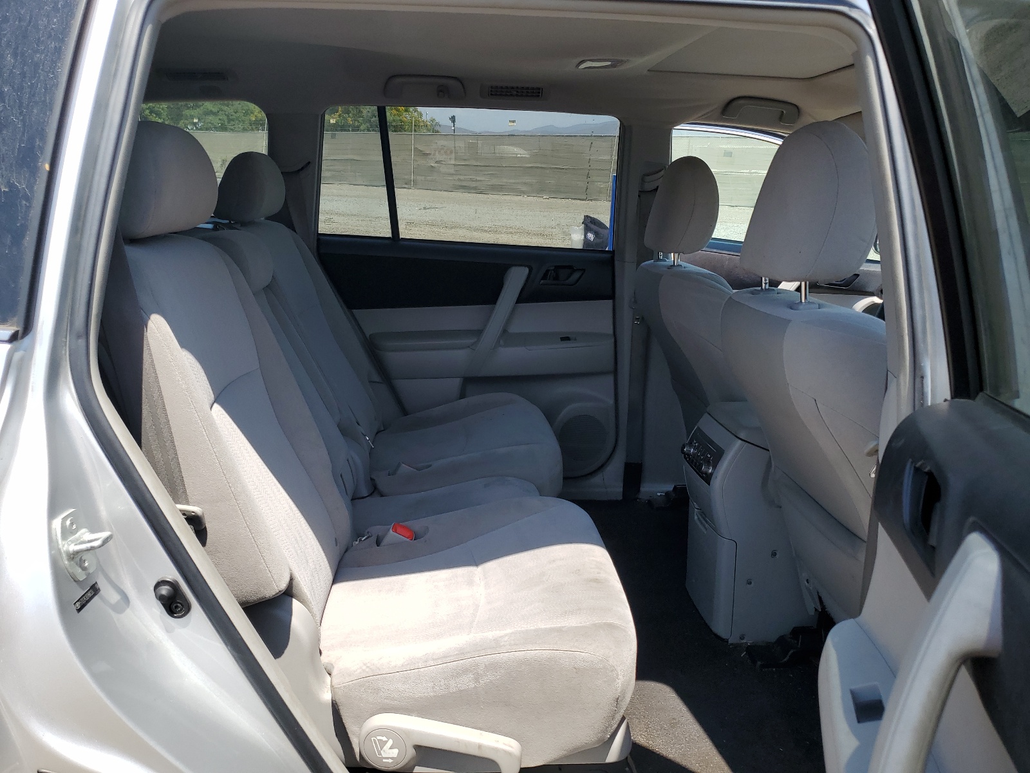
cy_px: 386
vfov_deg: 53.1
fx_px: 774
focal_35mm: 26
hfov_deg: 67.3
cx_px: 515
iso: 50
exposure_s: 1/1429
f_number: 1.5
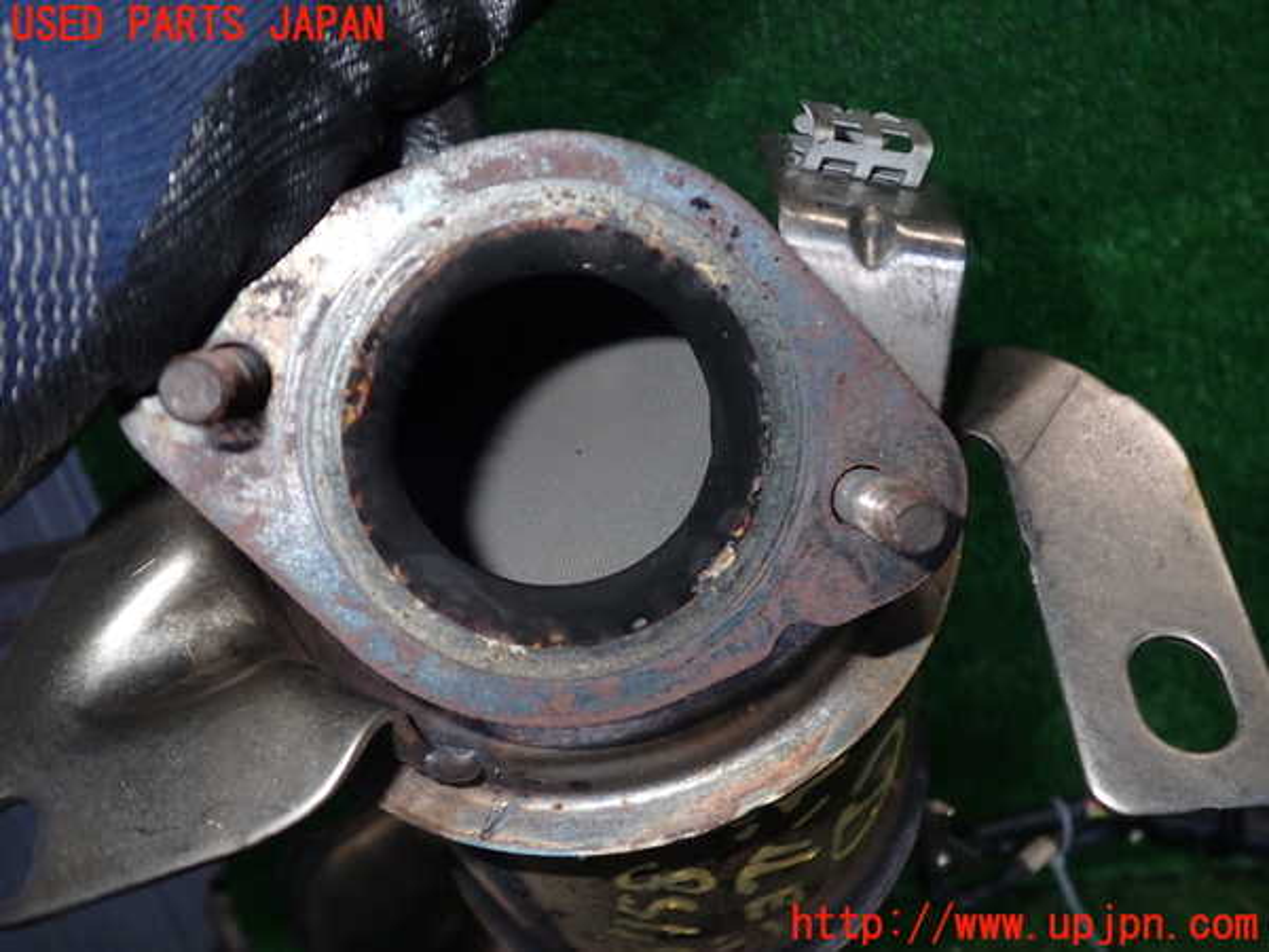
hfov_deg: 60.0
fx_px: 1100
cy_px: 476
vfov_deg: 46.8
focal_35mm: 30
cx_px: 634
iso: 200
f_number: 6.3
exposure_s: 1/30
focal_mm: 5.4
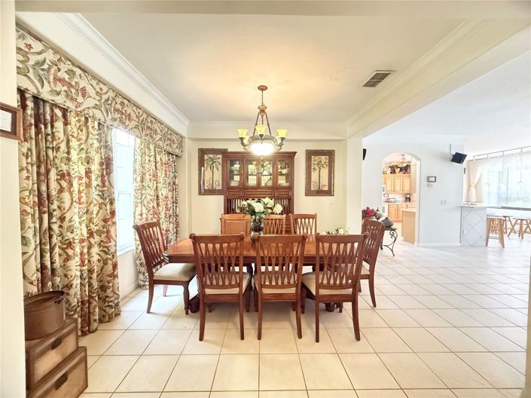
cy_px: 199
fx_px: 215
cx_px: 266
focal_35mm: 14
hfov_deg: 102.1
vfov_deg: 85.6
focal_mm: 2.22
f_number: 2.2
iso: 1250
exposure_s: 1/60
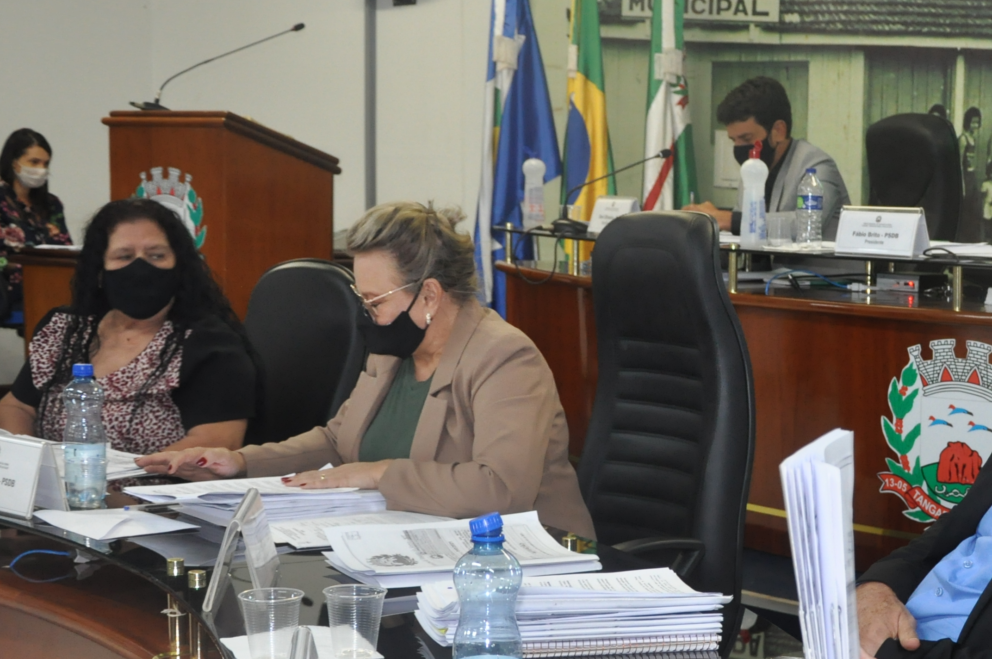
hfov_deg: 27.2
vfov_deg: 18.8
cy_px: 458
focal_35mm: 72
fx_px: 1982
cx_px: 878
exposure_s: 1/60
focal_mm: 24
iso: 800
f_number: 3.8
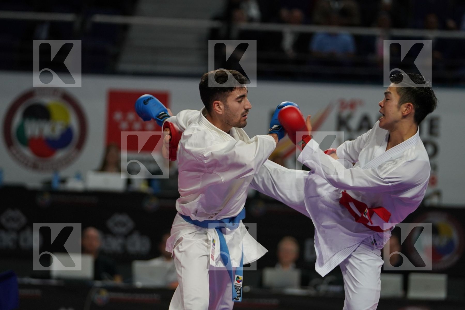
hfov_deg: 8.7
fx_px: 3061
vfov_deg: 5.8
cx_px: 232
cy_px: 155
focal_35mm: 237
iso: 1000
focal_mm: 158
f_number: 2.8
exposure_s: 1/1000
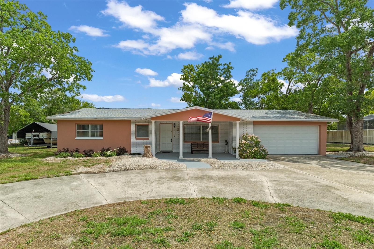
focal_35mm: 18
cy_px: 124
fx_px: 187
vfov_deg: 67.4
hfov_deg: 90.0
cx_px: 187
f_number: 8
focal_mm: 12
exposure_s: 1/500
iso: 320
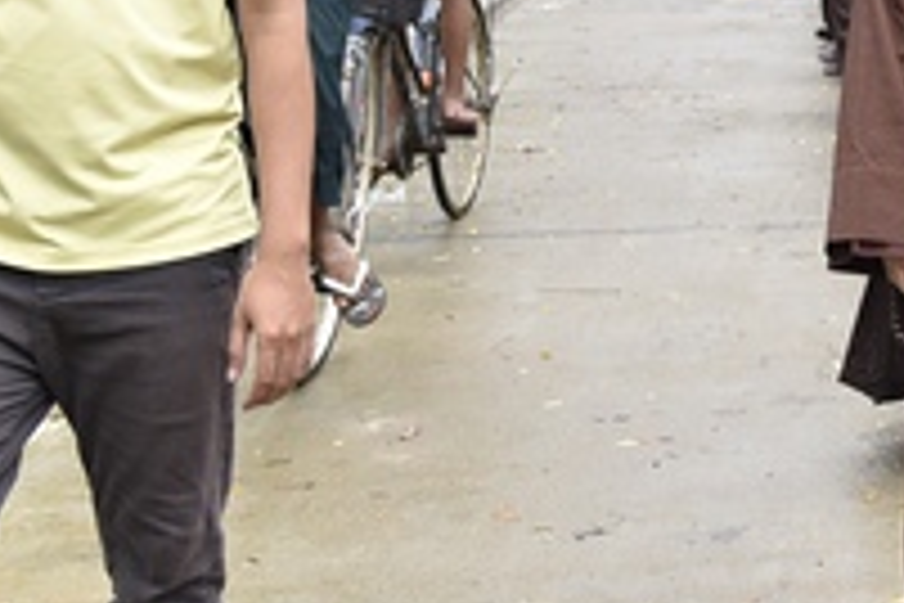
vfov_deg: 13.9
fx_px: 2436
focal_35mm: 97
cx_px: 1129
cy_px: -16
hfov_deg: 19.6
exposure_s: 1/200
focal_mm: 30
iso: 200
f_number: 5
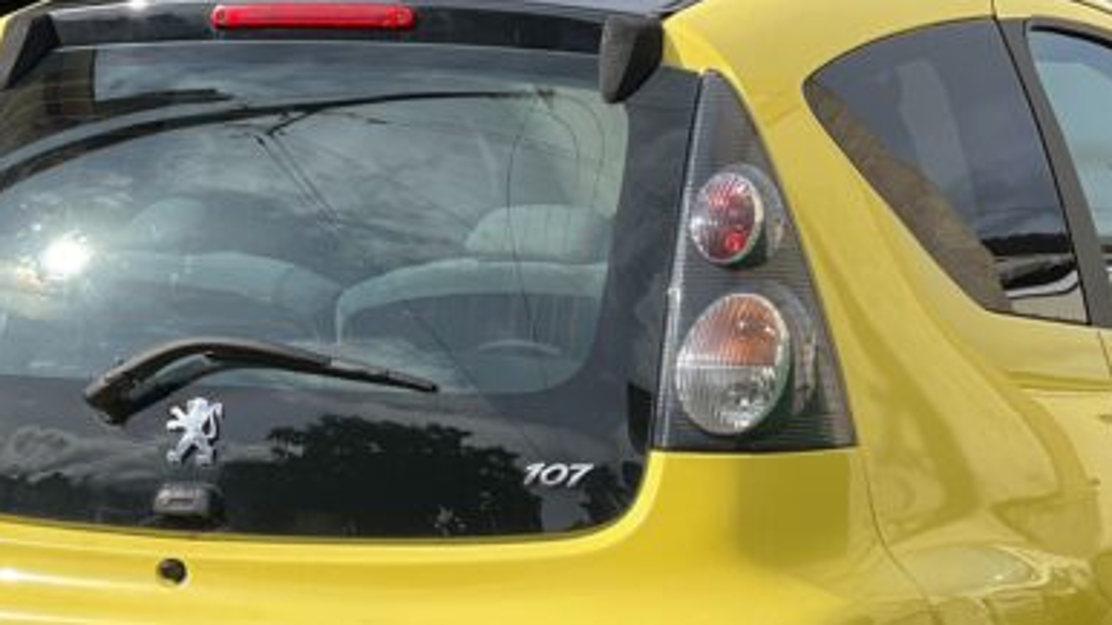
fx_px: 5130
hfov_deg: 12.4
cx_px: 524
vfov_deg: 7.0
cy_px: 446
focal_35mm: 174
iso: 32
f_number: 2.8
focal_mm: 9
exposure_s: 1/579
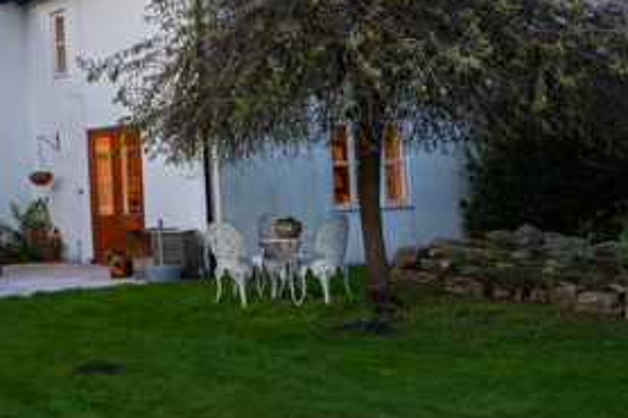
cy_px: 107
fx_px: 1098
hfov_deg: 29.0
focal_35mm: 63
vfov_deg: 21.4
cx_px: -59
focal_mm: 25
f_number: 13
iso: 250
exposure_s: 1/1.25
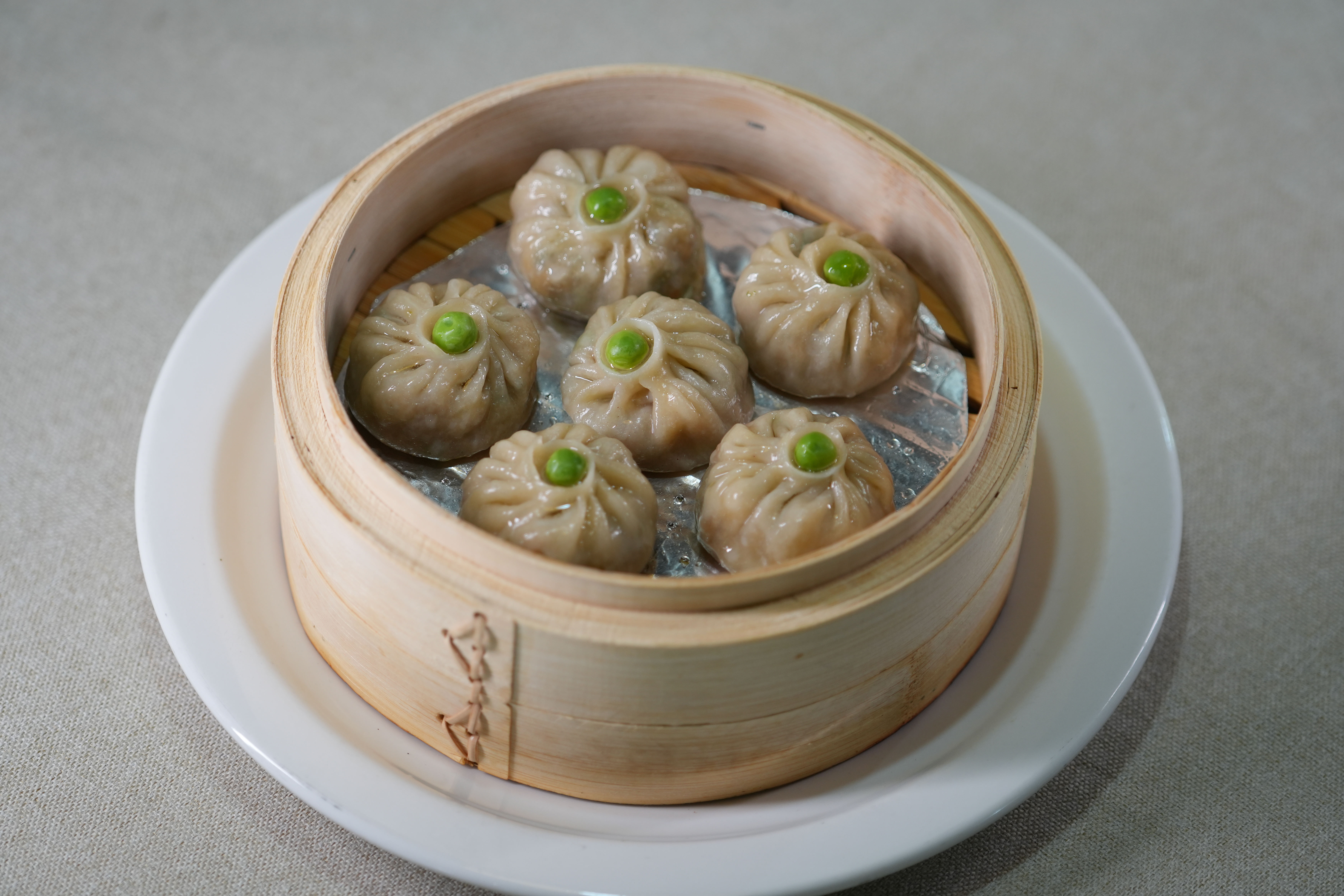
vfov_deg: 10.2
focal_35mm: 135
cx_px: 672
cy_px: 448
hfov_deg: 15.2
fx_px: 5040
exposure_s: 1/160
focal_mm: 135
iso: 500
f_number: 4
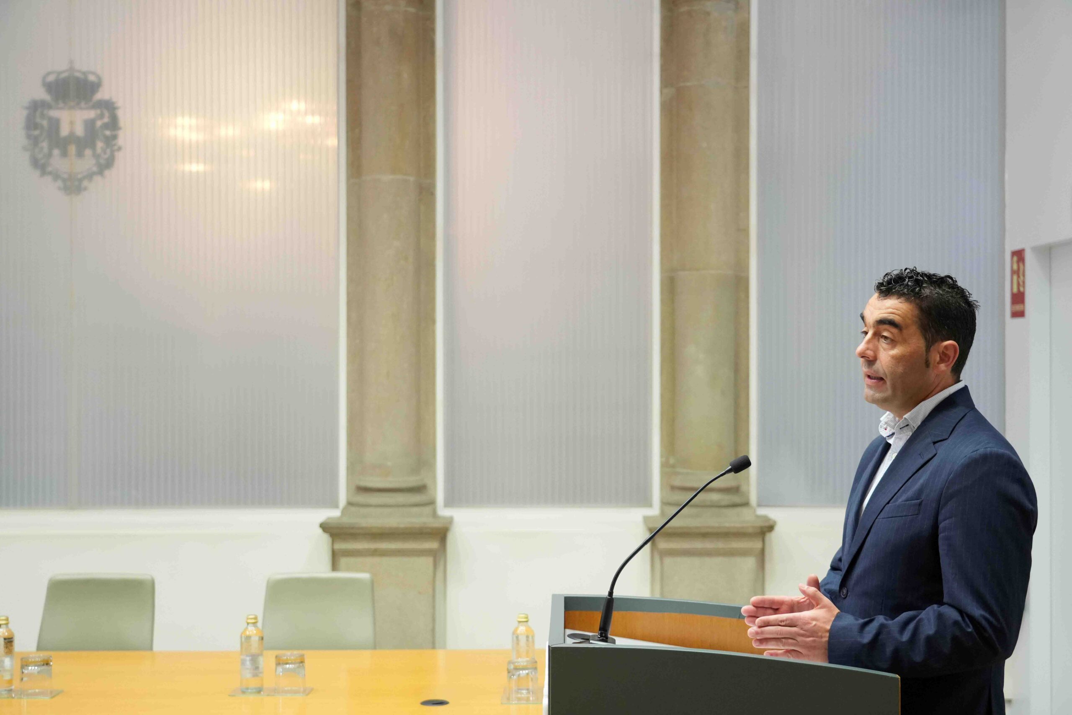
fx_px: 1459
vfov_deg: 27.5
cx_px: 536
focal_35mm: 49
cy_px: 358
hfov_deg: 40.3
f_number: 4
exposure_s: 1/250
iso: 4000
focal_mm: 49
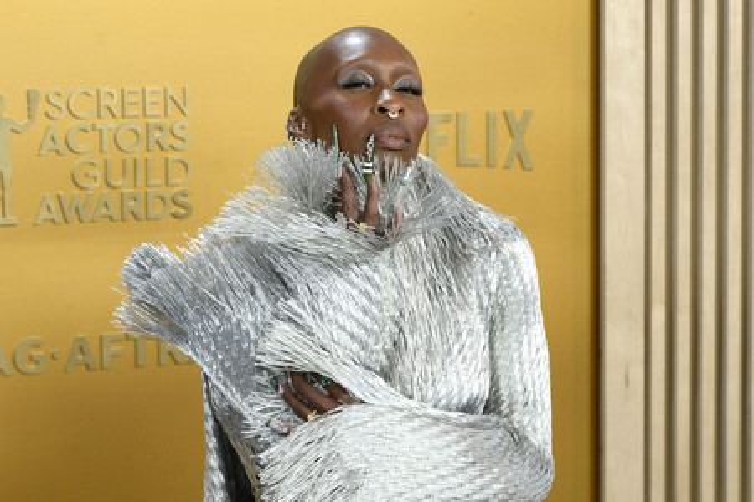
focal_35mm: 86
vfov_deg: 15.9
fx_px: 1801
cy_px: 251
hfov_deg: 23.6
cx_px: 377
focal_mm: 86
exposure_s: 1/250
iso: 2500
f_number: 6.3
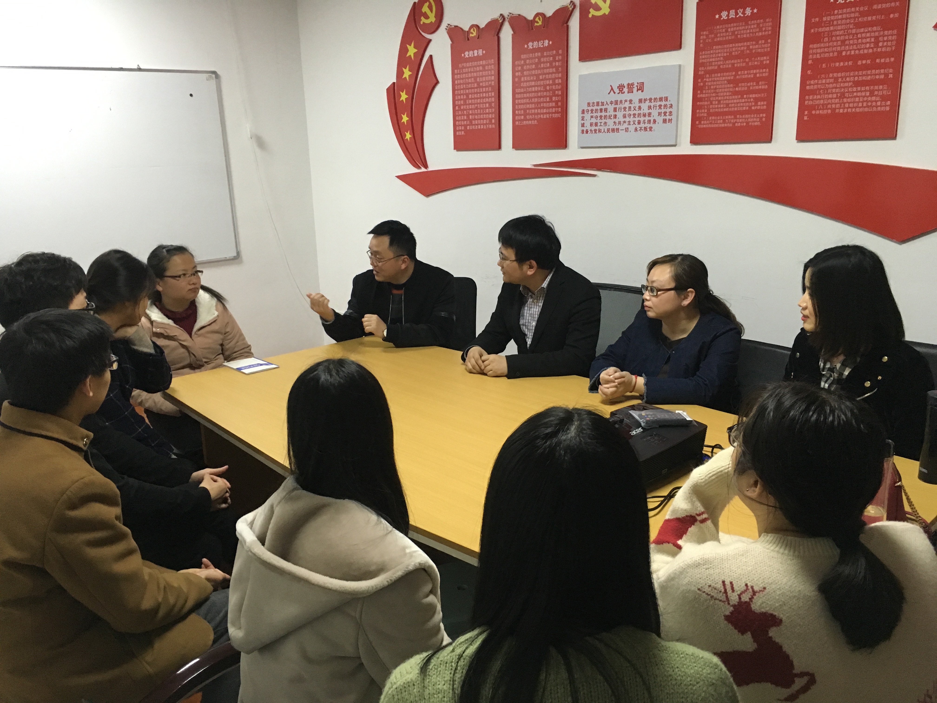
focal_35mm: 29
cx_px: 468
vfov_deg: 48.2
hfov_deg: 61.7
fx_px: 785
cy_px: 352
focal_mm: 4.15
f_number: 2.2
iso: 200
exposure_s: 1/25
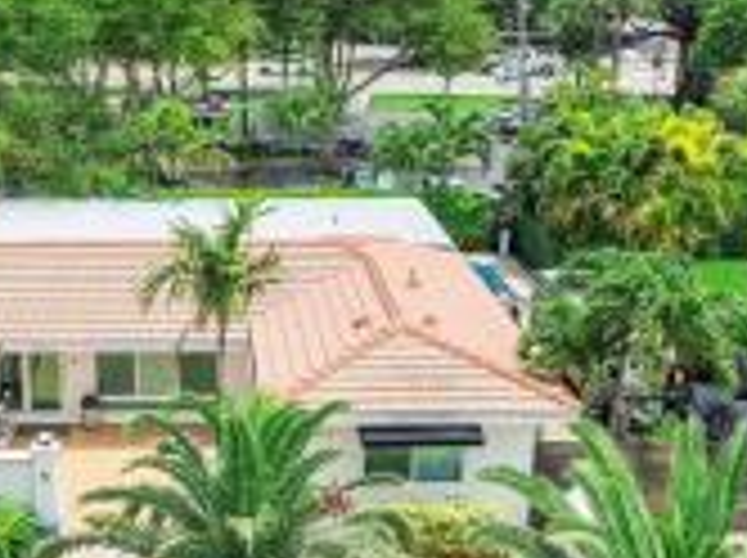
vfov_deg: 25.1
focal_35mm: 58
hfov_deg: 32.7
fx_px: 1250
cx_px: 196
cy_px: 324
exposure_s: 1/1600
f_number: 2.8
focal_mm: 12.29
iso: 100
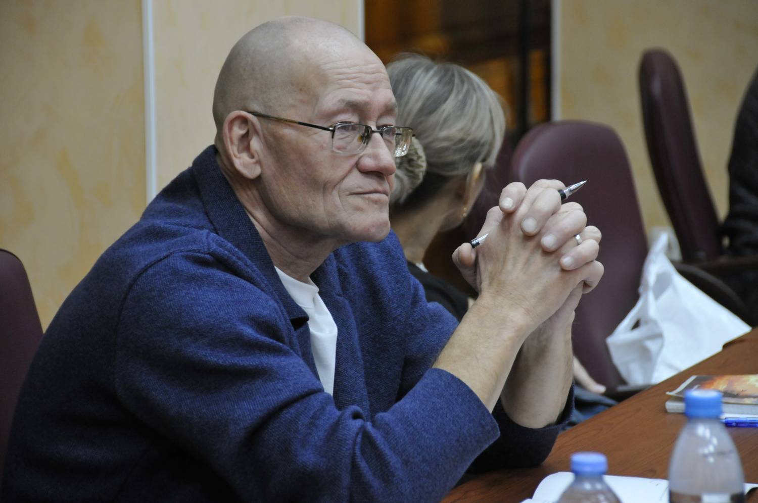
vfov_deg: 7.6
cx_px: 379
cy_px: 252
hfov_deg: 11.4
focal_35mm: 180
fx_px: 3785
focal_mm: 120
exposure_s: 1/60
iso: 1250
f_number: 5.3
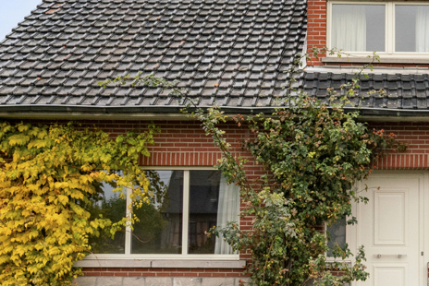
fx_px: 739
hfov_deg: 30.7
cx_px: 398
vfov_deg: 21.9
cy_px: 171
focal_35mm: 62
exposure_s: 1/80
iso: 800
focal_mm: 16
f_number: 11
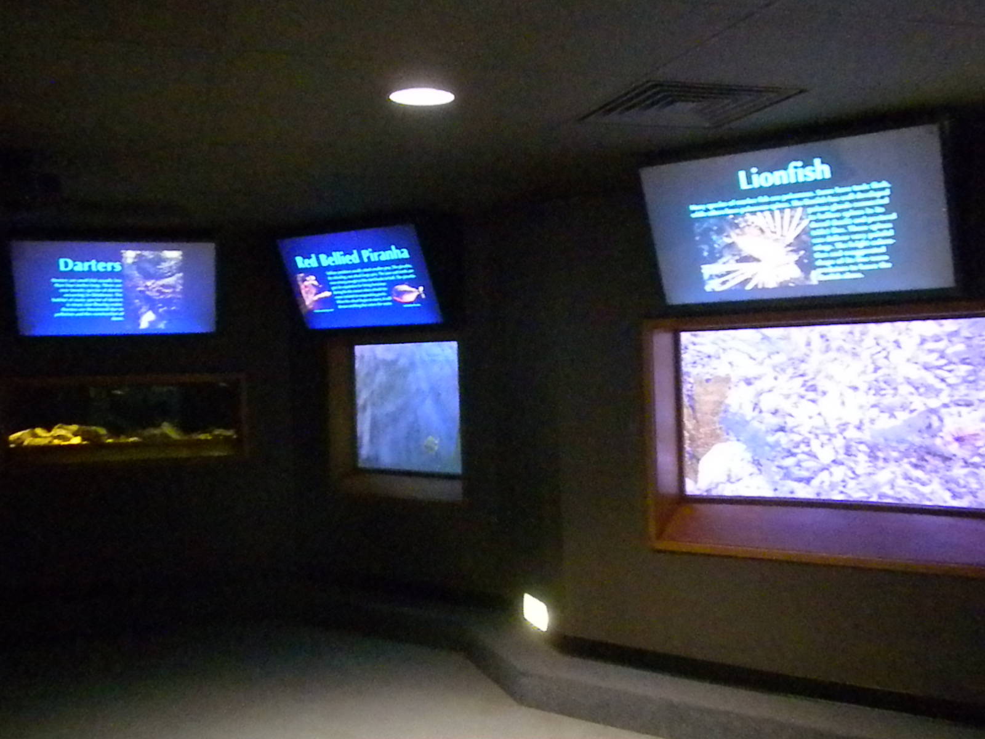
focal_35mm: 37
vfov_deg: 38.7
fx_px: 1053
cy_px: 370
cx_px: 492
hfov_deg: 50.1
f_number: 3.5
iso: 3200
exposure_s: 1/10.8
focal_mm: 6.6
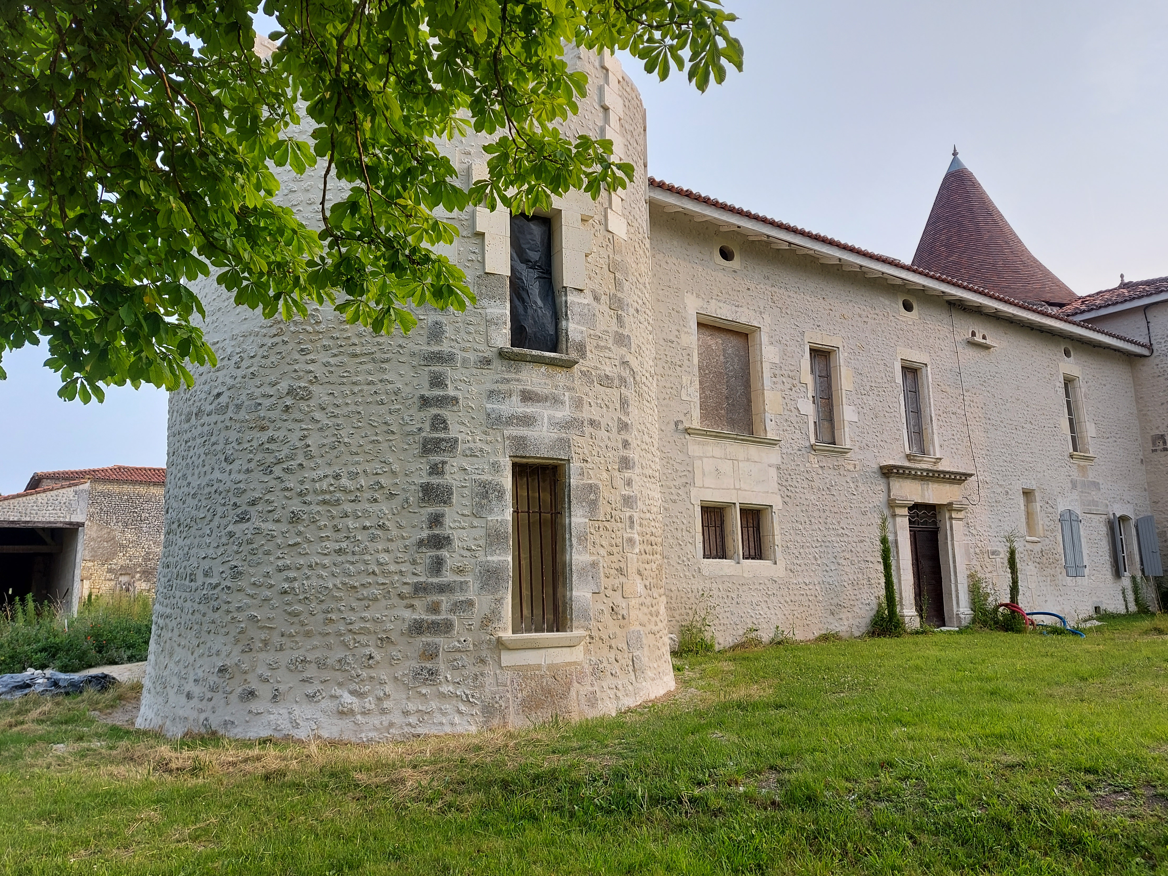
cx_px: 565
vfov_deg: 54.9
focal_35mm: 25
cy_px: 422
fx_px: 844
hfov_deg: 69.4
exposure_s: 1/381
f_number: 1.8
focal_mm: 5.23
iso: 32
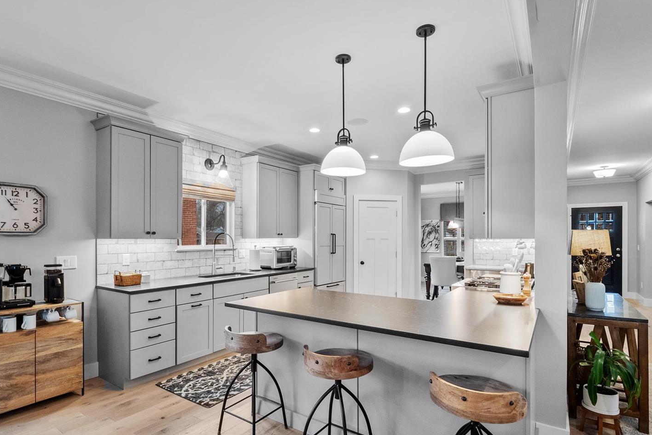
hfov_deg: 89.9
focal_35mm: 18
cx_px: 309
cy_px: 235
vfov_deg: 67.3
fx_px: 326
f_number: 8
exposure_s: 1/3
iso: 400
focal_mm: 8
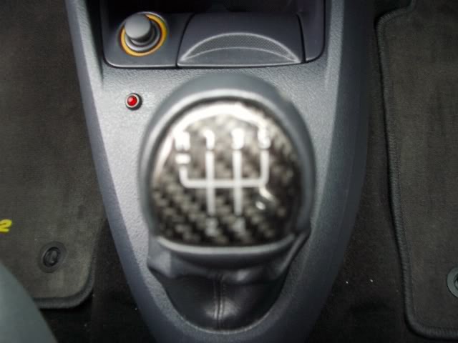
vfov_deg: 40.7
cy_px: 172
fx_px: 463
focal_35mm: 35
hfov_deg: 52.6
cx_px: 229
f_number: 2.6
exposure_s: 1/15
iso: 100
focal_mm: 5.8
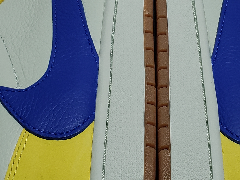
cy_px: 35
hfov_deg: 22.7
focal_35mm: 86
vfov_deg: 17.0
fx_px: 596
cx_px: 160
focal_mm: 4.3
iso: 50
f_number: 2.4
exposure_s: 1/328
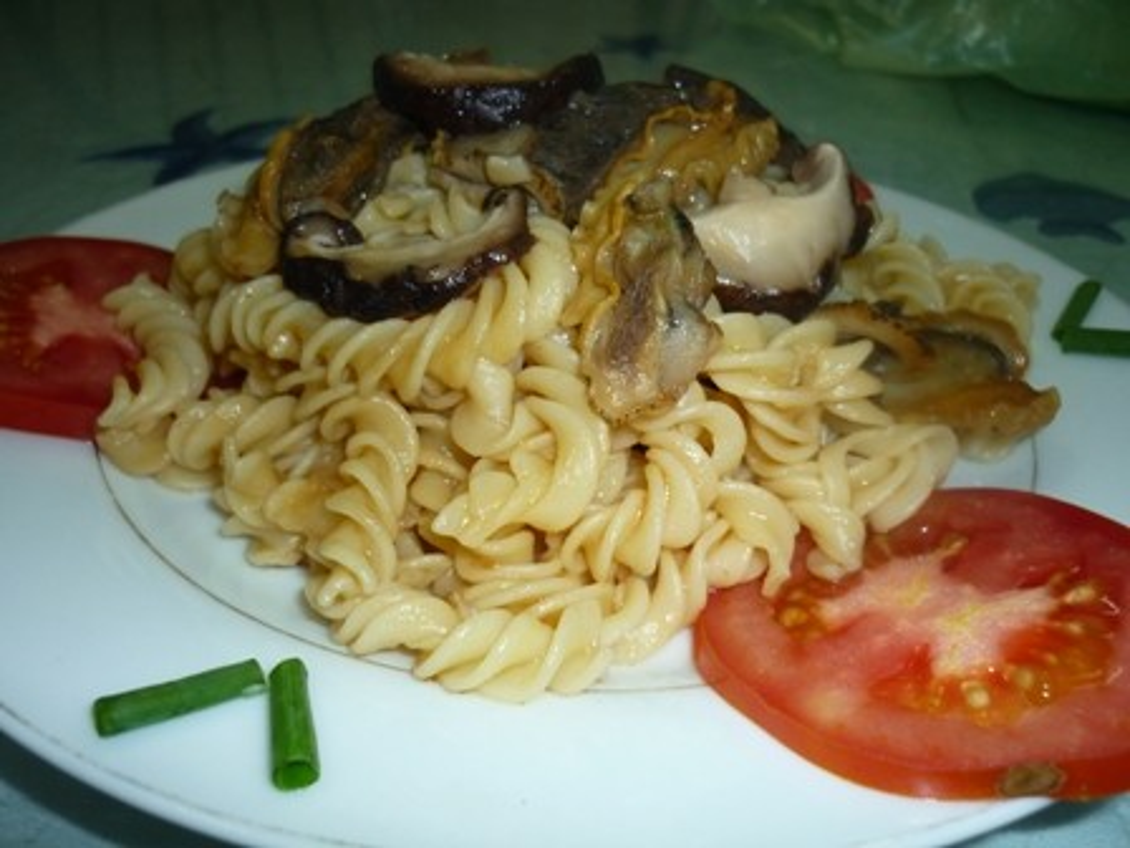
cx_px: 565
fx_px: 1077
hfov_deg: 55.4
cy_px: 424
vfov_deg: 42.9
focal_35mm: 33
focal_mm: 5.5
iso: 100
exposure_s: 1/30
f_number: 2.8
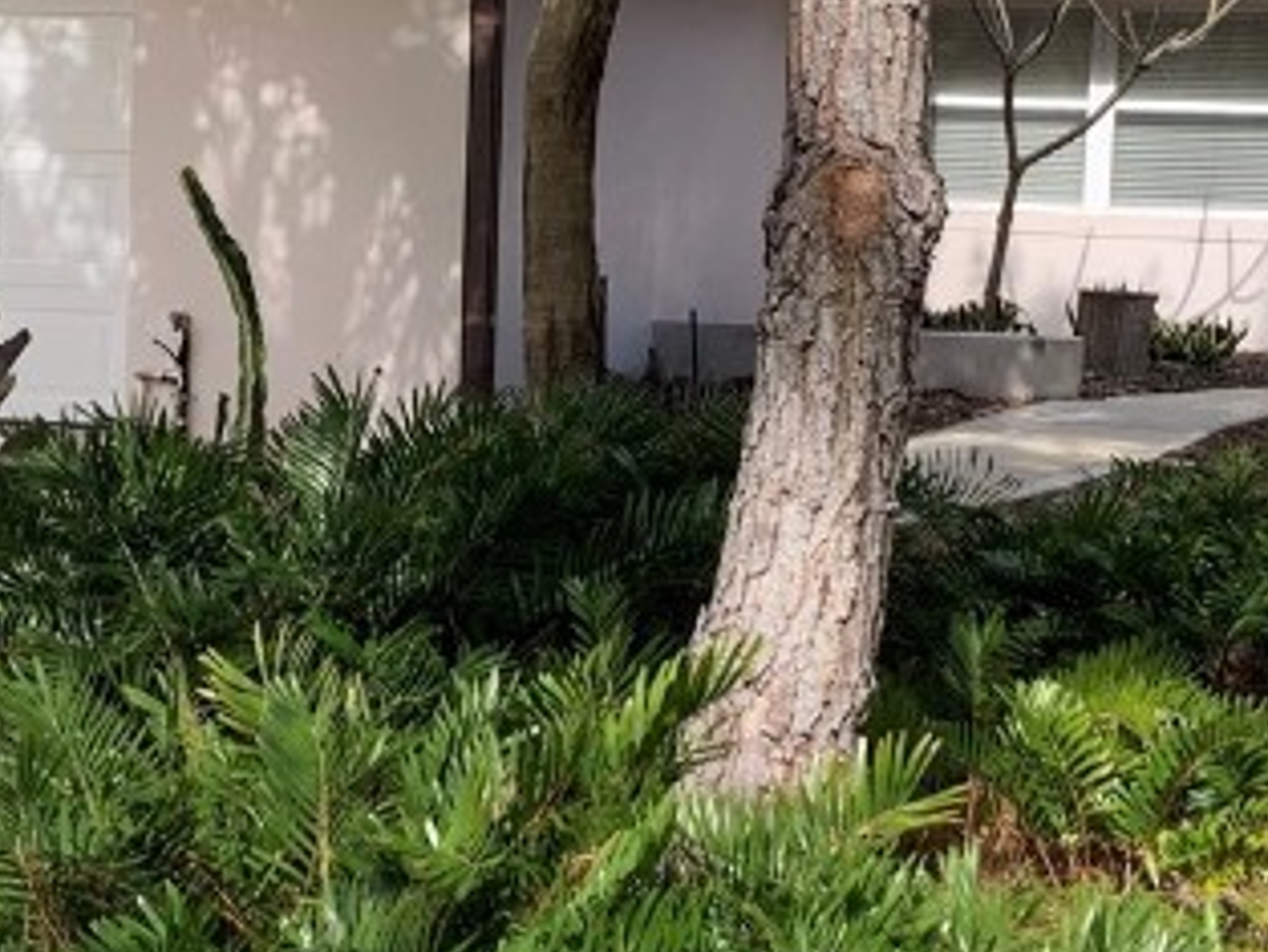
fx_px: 3115
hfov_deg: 23.0
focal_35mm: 85
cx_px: 559
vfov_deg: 17.3
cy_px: 348
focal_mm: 4.25
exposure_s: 1/1011
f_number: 1.8
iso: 25
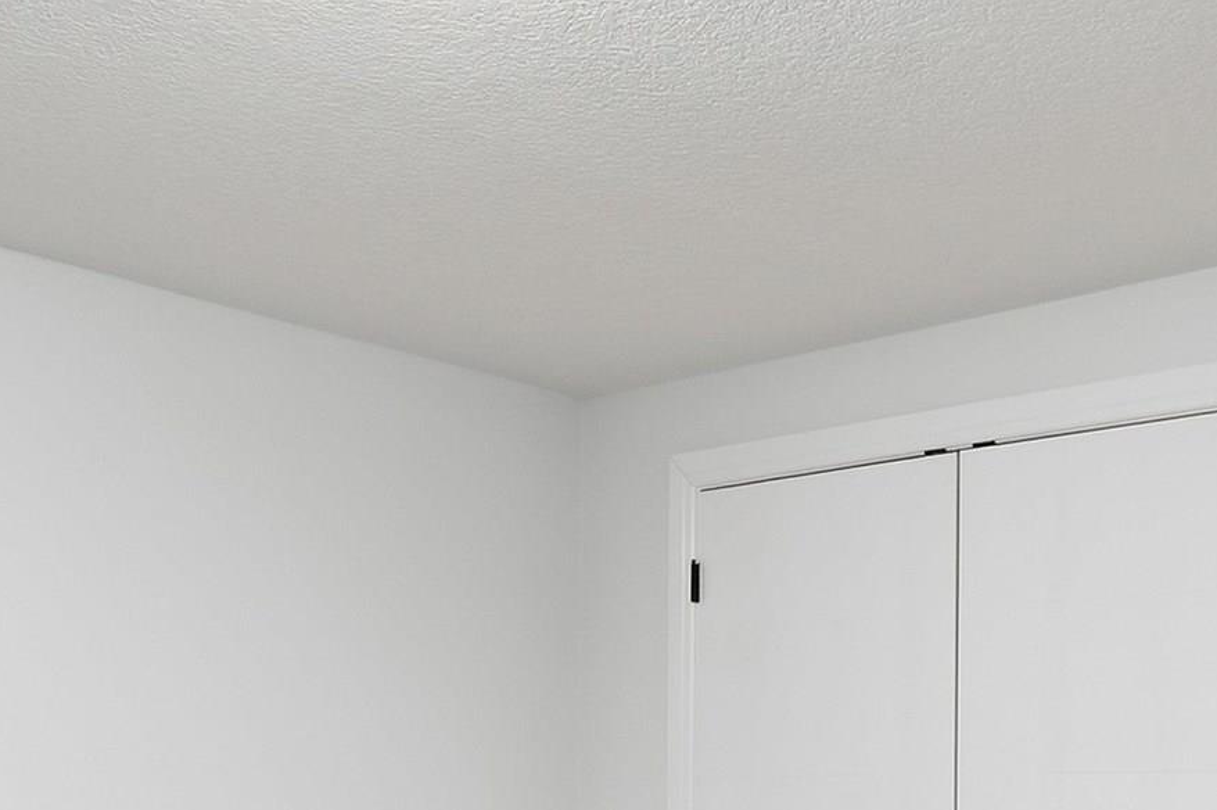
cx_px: 983
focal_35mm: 49
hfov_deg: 38.8
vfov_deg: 26.0
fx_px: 1655
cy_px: 816
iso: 100
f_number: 8
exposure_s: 1/15
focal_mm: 14
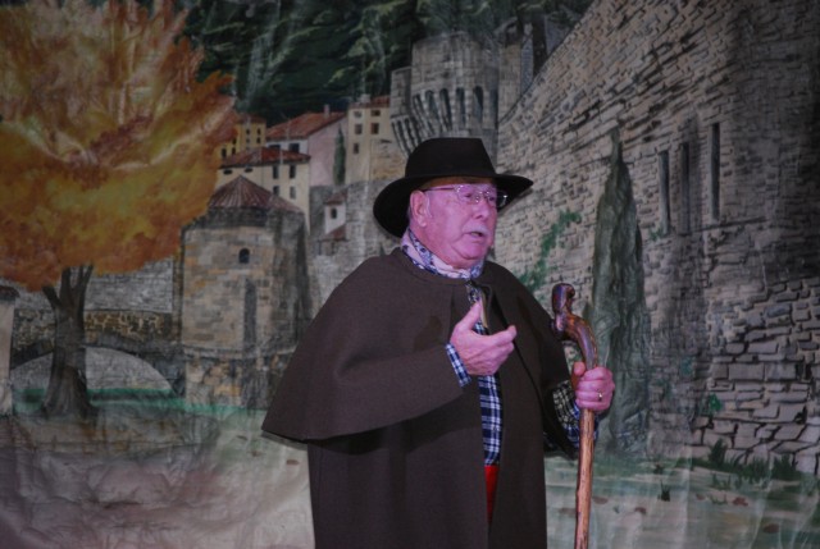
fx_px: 5475
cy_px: 274
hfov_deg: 8.6
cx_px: 410
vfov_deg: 5.7
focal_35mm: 240
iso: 800
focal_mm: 160
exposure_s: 1/60
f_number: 5.3
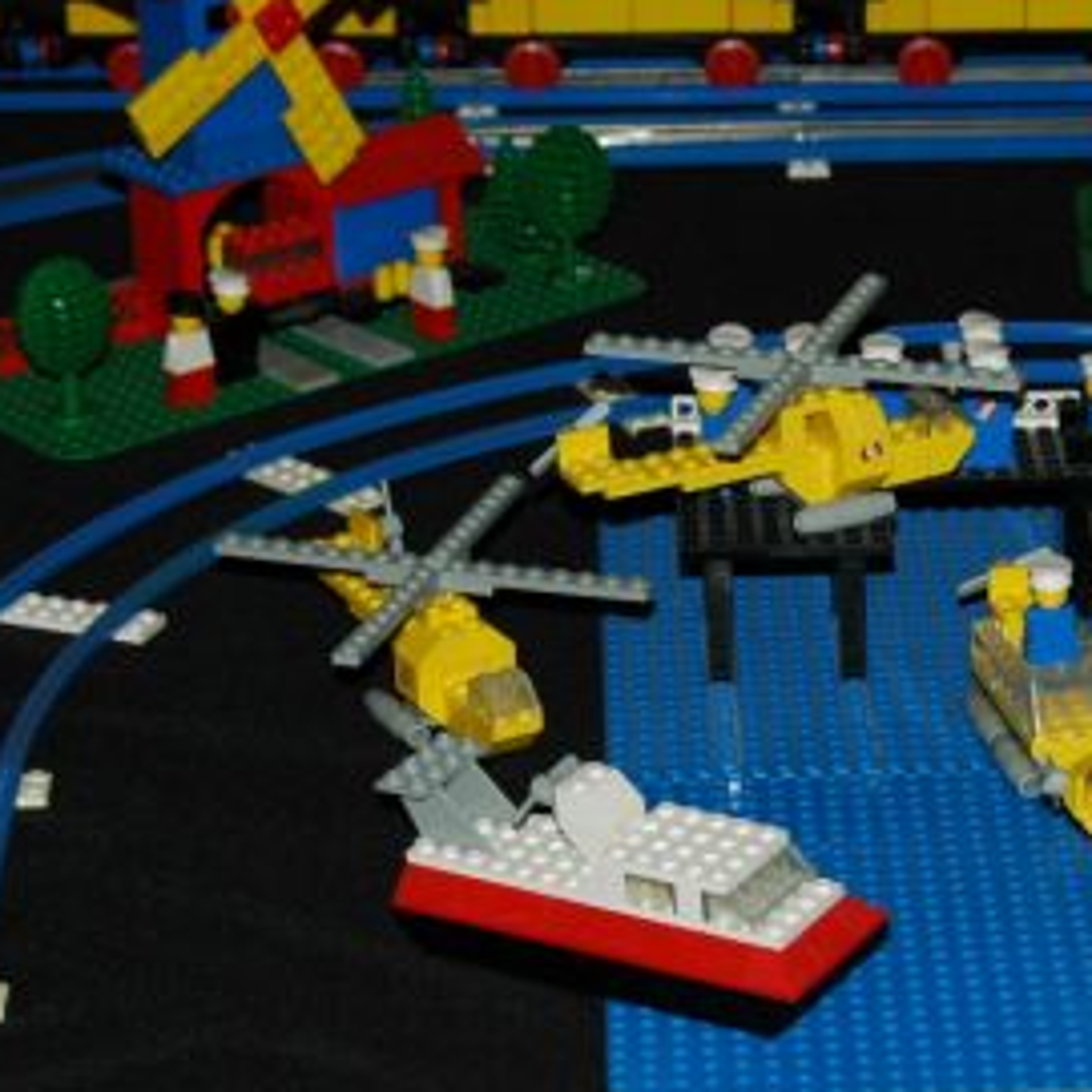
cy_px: 679
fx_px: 5104
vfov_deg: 12.2
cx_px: 1124
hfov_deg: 12.1
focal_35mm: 143
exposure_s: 1/125
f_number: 5.6
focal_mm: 38
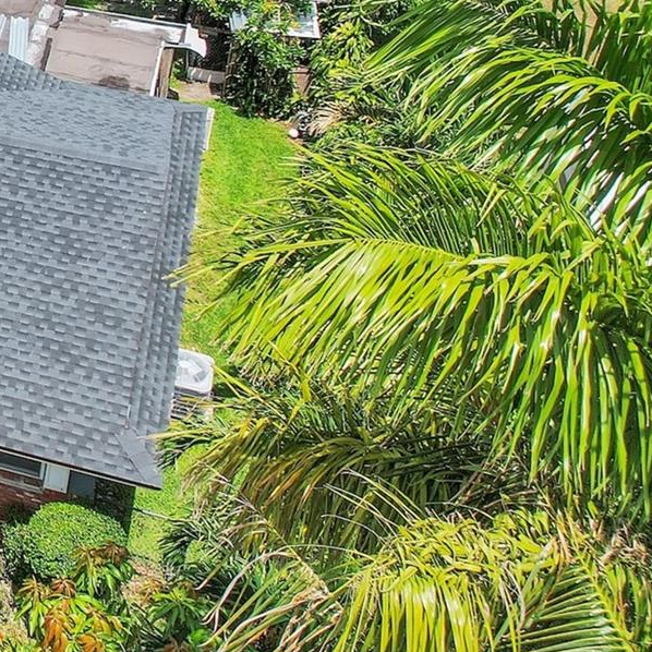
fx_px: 1364
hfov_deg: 22.0
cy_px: -41
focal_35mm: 64
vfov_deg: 25.2
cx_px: -342
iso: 140
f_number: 2.8
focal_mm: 8.38
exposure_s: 1/2000
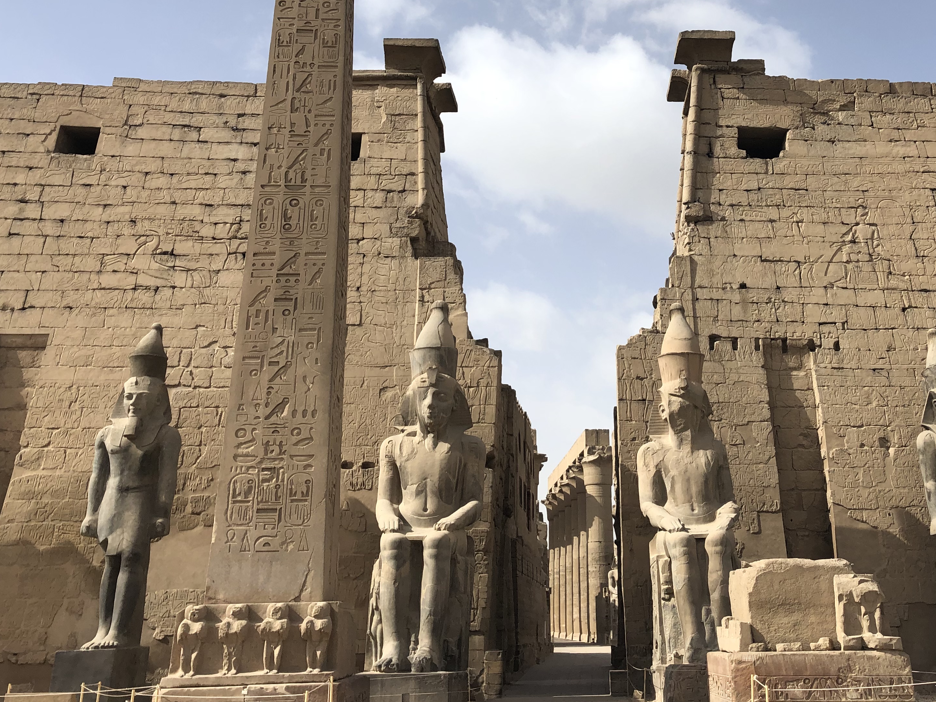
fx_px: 1054
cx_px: 571
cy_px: 218
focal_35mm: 39
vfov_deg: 36.3
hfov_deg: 47.5
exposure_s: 1/2825
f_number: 1.8
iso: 20
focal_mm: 3.99
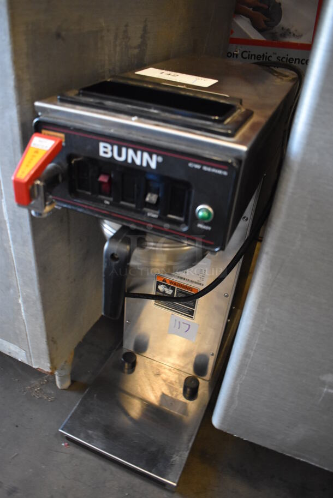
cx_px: 166
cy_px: 249
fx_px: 374
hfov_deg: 48.0
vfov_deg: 67.3
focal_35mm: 27
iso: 2500
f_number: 3.5
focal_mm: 18
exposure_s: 1/125
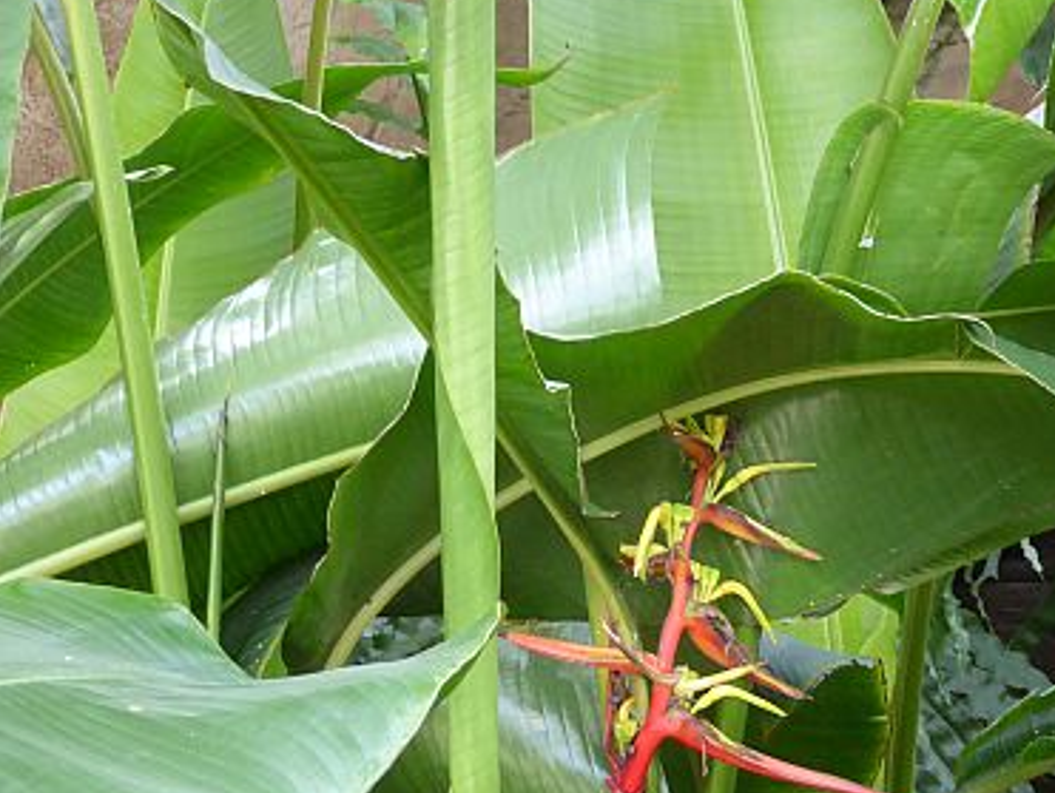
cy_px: 640
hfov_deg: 17.5
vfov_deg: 13.2
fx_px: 3417
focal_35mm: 112
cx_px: 680
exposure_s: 1/30
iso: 400
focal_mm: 11.7
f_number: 4.4
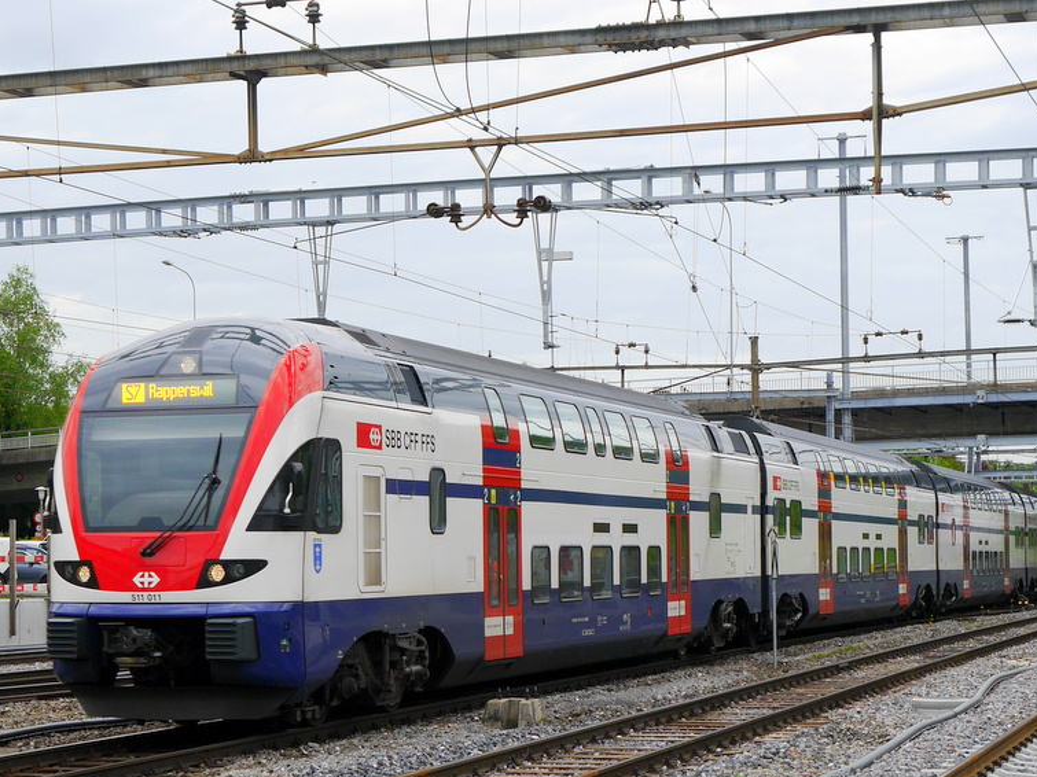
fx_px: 2007
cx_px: 481
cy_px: 454
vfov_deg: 21.9
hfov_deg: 29.0
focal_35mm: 67
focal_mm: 23
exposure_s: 1/250
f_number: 6.3
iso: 160
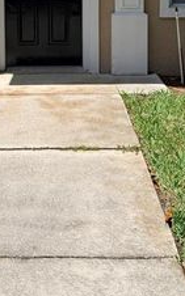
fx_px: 606
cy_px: 3
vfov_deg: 26.1
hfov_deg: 17.3
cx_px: 43
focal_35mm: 75
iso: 80
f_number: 1.78
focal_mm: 6.76
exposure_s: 1/5319
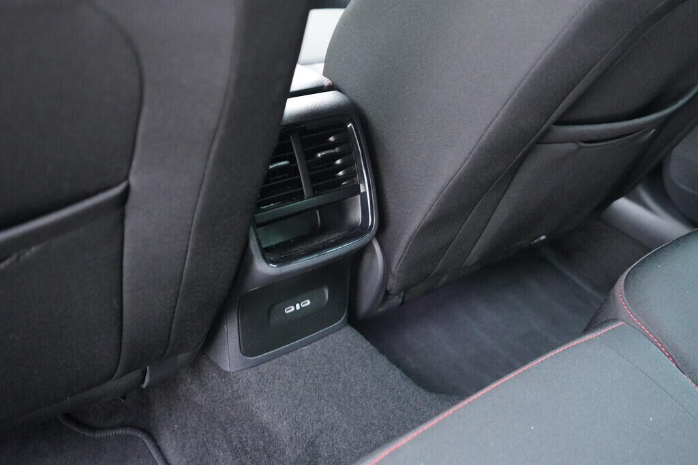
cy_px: 232
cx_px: 349
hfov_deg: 53.1
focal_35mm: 36
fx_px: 698
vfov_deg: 36.9
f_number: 2.8
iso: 3200
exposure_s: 1/40
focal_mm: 24
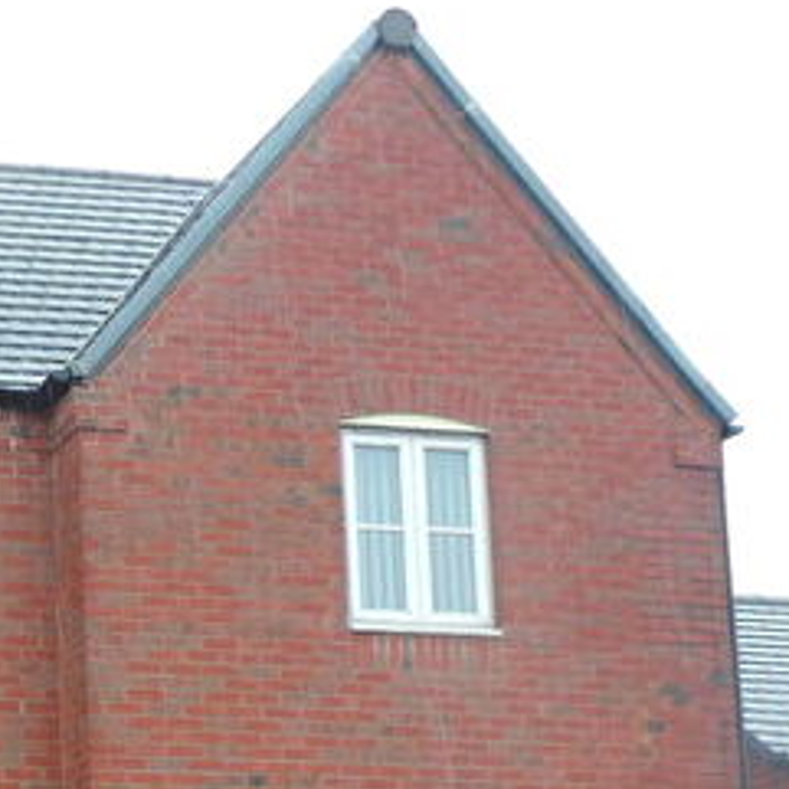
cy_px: 761
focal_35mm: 90
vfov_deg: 18.8
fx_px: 2321
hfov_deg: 18.1
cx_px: -223
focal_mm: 6.2
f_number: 3.3
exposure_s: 1/100
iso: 80
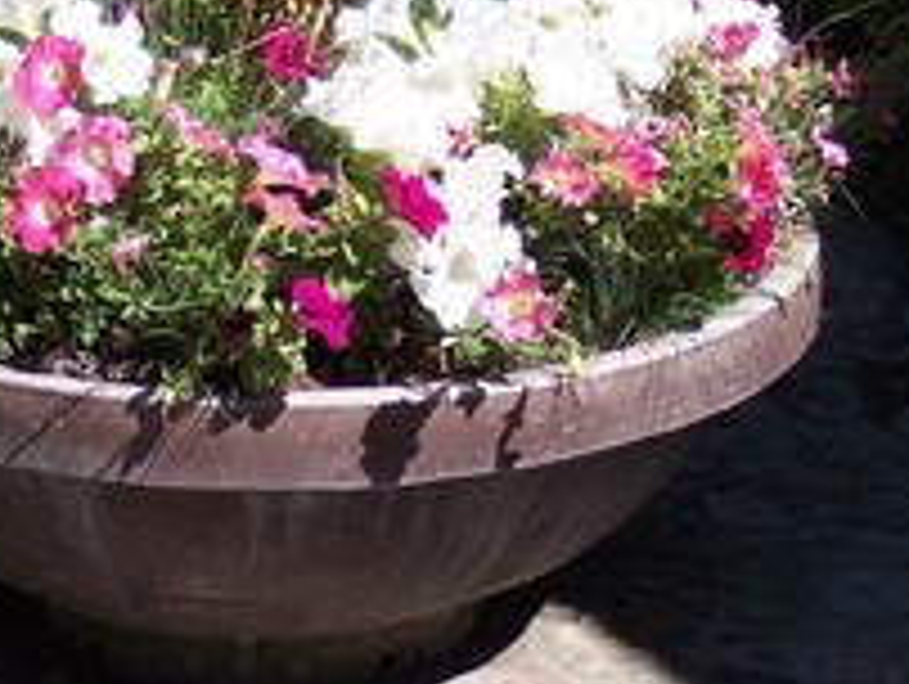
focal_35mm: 180
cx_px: 292
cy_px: 63
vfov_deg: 8.2
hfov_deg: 11.0
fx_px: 4732
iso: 100
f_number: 4.1
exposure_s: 1/500
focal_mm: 18.7
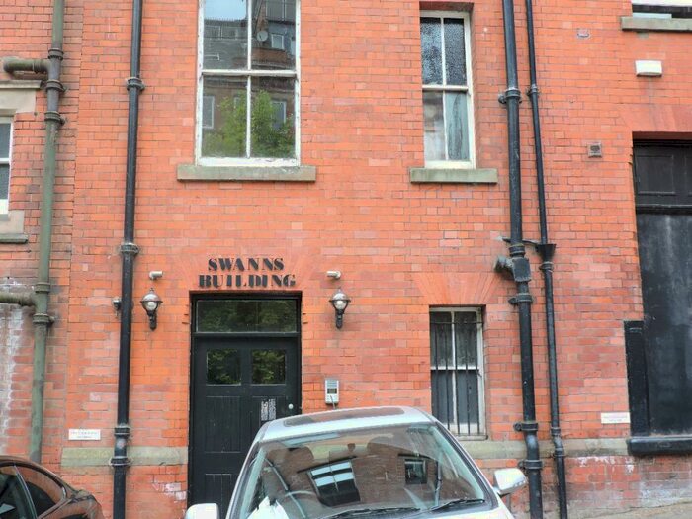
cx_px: 346
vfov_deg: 33.6
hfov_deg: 43.9
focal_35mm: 43
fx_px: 860
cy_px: 260
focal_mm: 7.7
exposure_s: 1/50
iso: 140
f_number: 3.4
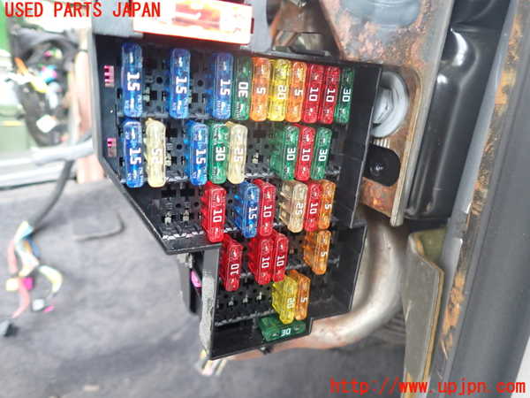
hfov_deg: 69.4
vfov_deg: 54.9
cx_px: 265
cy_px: 199
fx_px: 383
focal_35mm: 25
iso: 500
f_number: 2
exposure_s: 1/30
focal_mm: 4.5
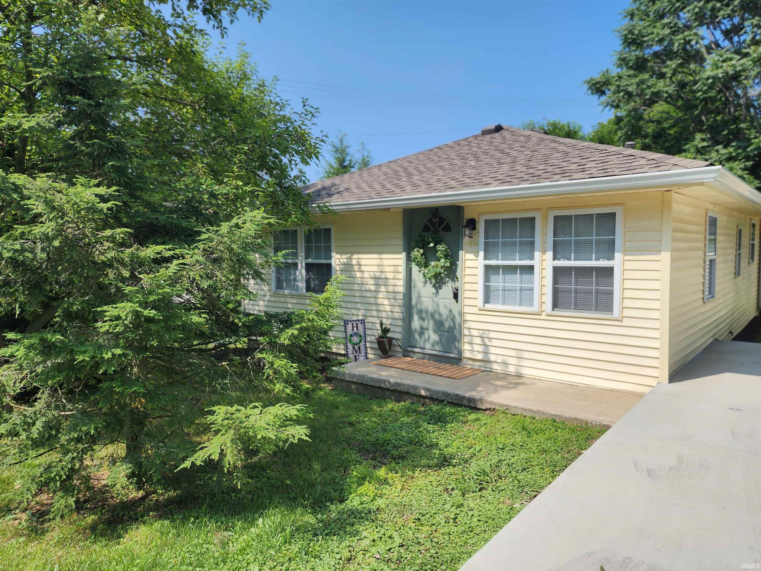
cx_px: 380
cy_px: 286
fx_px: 506
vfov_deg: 58.9
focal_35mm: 23
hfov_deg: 73.9
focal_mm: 6.4
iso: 12
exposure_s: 1/1132
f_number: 1.8
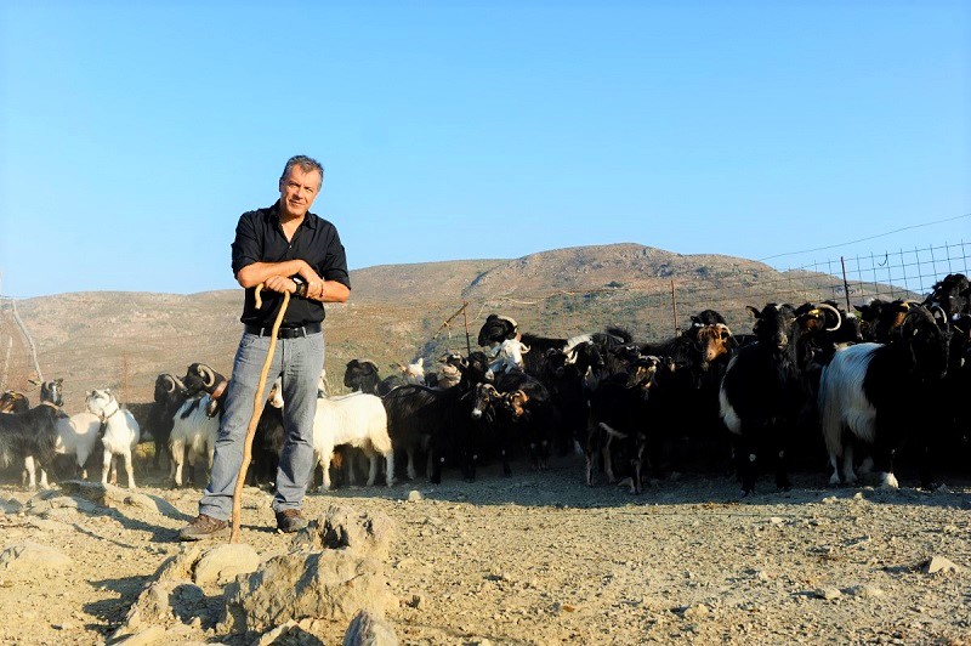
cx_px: 486
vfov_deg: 37.8
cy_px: 323
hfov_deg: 54.5
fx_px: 943
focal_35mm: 35
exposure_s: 1/640
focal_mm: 35
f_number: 8
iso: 250
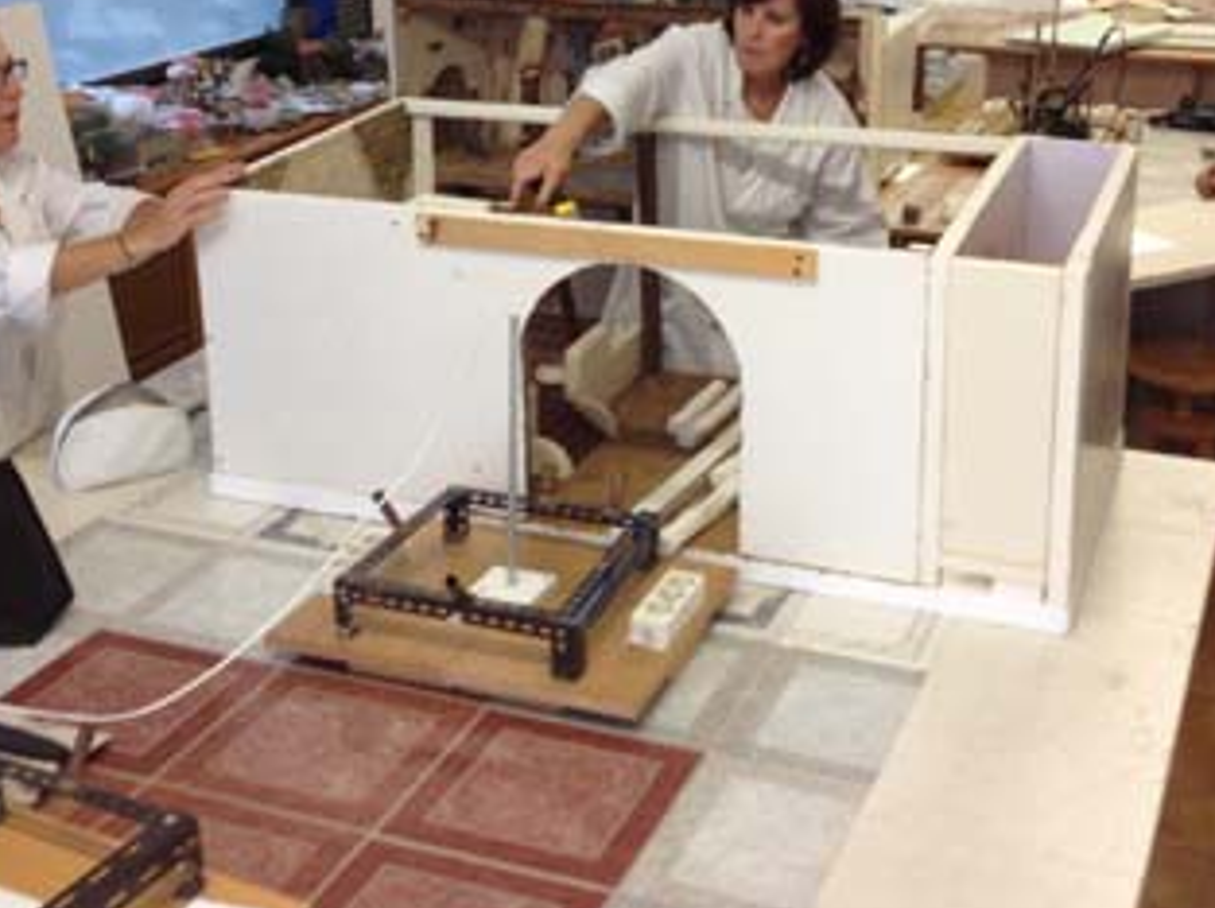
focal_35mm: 56
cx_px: 609
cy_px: 208
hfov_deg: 34.4
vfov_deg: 25.7
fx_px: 1963
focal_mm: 4.28
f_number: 2.4
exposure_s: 1/24
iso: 50
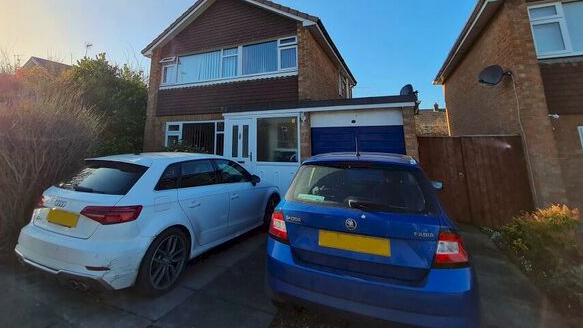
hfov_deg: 95.6
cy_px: 88
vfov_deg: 60.9
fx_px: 263
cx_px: 262
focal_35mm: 17
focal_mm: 1.74
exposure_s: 1/1076
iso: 50
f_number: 2.2
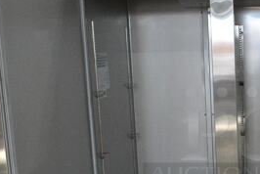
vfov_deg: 21.8
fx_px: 448
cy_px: 132
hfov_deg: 30.4
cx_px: 252
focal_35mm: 62
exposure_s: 1/250
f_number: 8
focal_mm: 18
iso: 6400
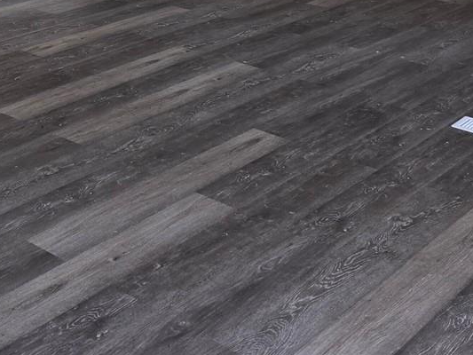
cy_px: -175
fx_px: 943
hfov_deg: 27.6
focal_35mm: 69
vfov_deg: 18.8
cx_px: 101
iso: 32
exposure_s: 1/60
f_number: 1.7
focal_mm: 6.3
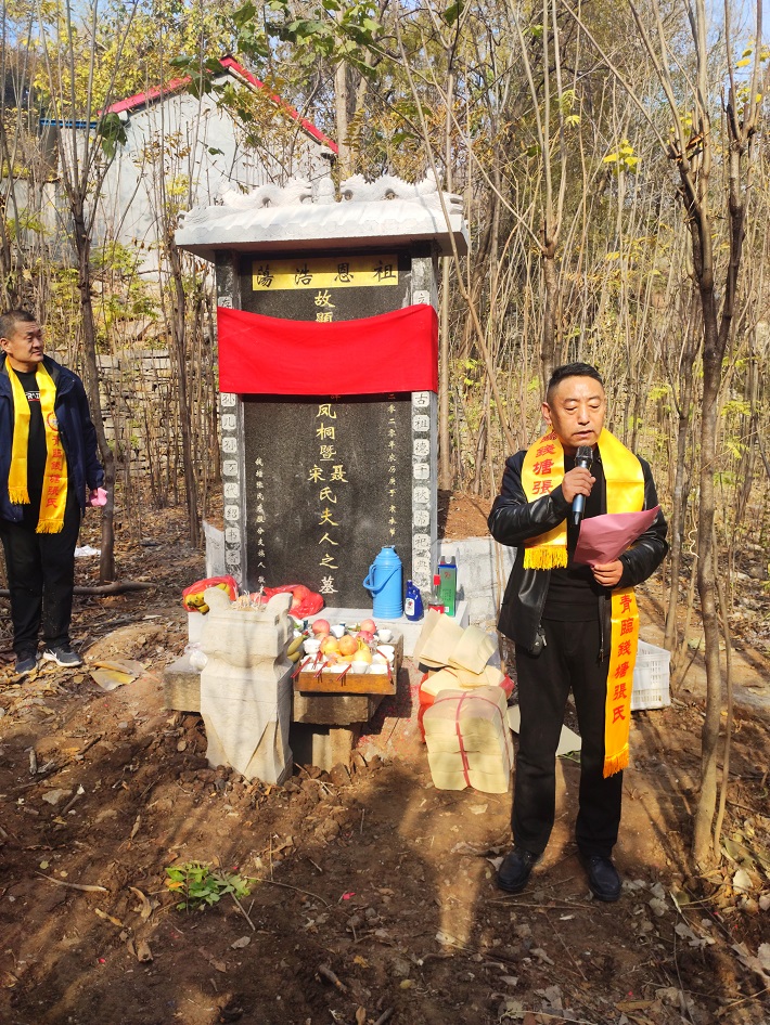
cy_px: 512
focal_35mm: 26
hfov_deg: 53.1
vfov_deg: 67.3
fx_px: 771
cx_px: 385
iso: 112
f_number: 1.75
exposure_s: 1/676
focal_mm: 4.77
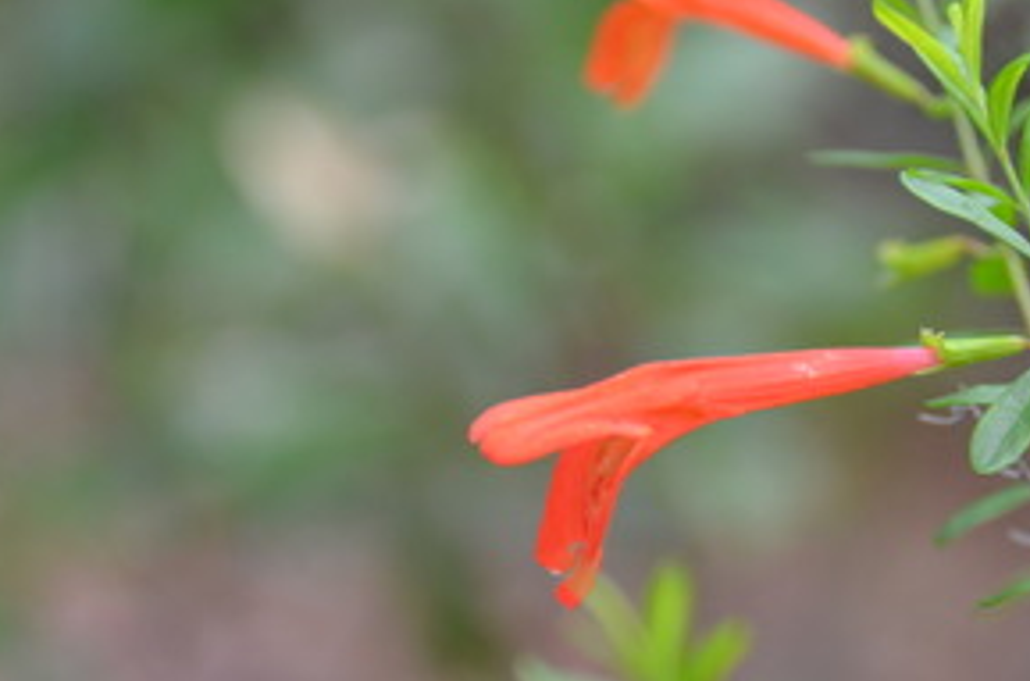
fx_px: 7786
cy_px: 387
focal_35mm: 273
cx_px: 752
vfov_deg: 5.0
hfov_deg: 7.6
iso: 360
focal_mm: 105
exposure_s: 1/125
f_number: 5.6
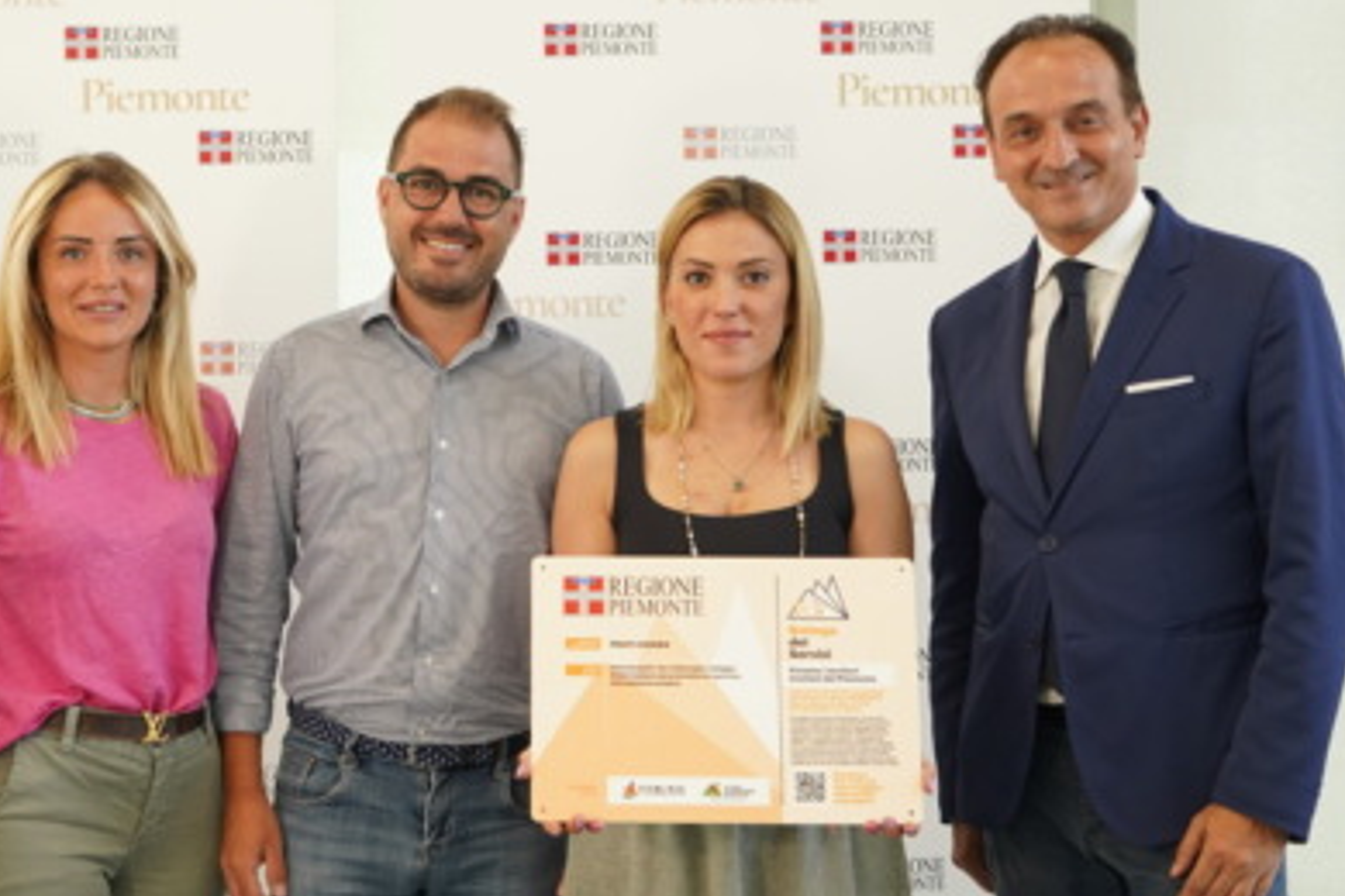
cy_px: 436
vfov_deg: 18.2
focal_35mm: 75
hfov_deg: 26.8
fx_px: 2802
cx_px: 431
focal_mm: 43
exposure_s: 1/80
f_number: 4
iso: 400
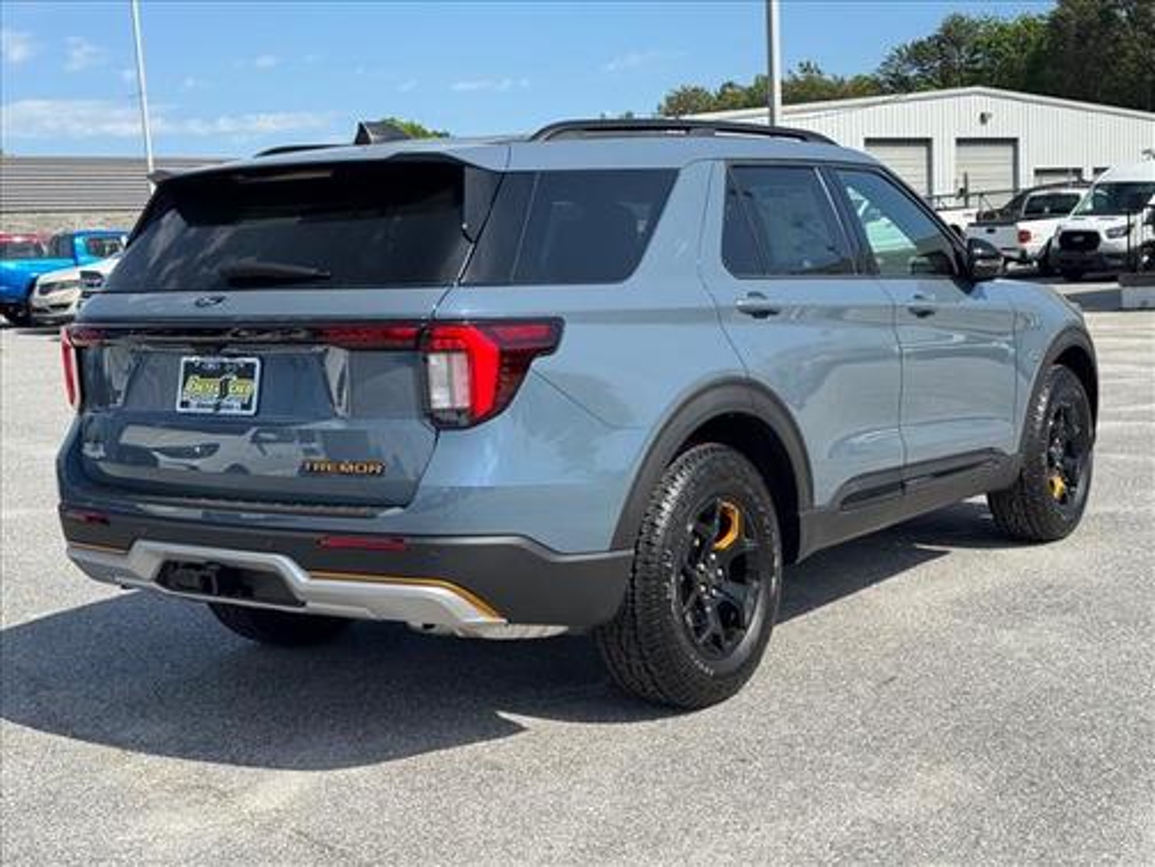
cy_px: 434
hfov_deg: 39.7
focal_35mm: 48
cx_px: 578
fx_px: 1602
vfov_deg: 30.3
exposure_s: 1/3096
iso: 64
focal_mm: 6.76
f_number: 1.78
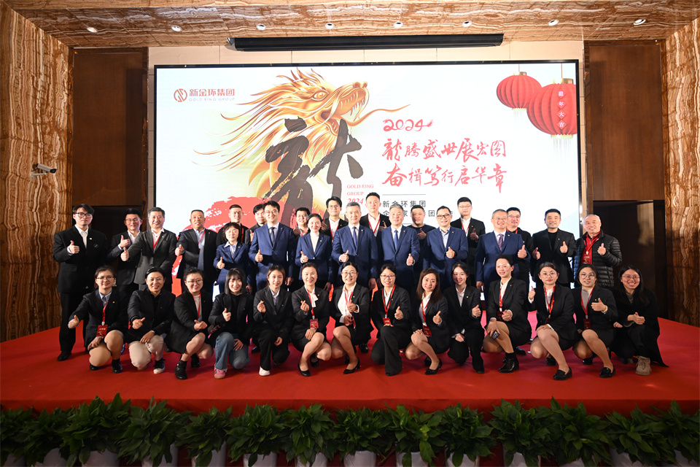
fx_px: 350
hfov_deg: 90.0
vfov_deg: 67.4
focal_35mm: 18
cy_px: 234
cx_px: 350
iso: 800
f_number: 4
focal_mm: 18
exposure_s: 1/125
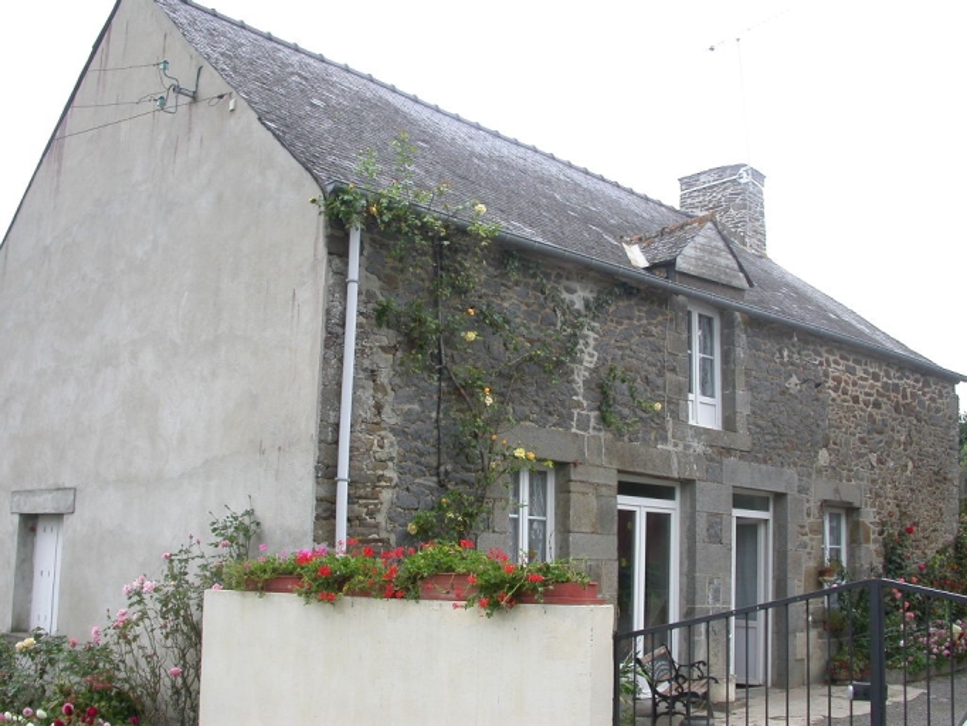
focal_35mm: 38
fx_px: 1062
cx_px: 484
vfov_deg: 37.7
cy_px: 363
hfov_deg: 49.0
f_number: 4.7
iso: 100
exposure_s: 1/100
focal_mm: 7.85
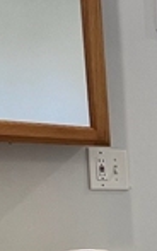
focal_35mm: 72
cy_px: 324
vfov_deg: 24.9
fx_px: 492
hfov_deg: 15.1
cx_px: 304
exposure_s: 1/120
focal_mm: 1.57
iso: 250
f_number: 1.8
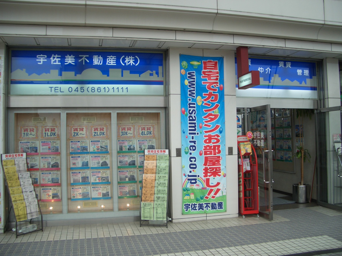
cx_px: 171
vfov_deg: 40.7
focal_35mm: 35
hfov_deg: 52.6
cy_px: 128
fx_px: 346
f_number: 2.6
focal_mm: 5.8
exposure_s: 1/200
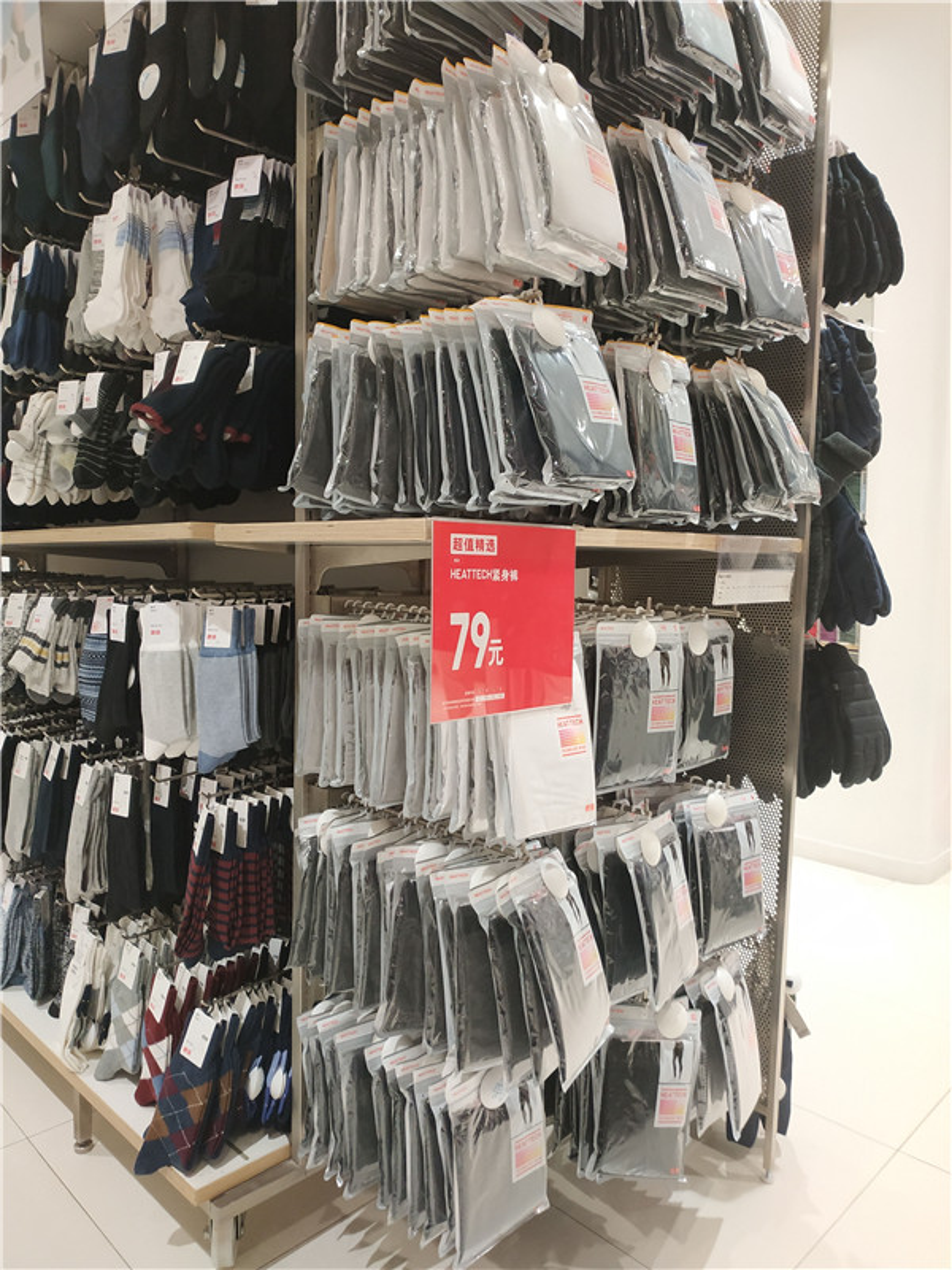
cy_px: 635
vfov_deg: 71.6
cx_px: 476
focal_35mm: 24
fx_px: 880
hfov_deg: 56.8
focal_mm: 3.94
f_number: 1.9
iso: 250
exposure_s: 1/50
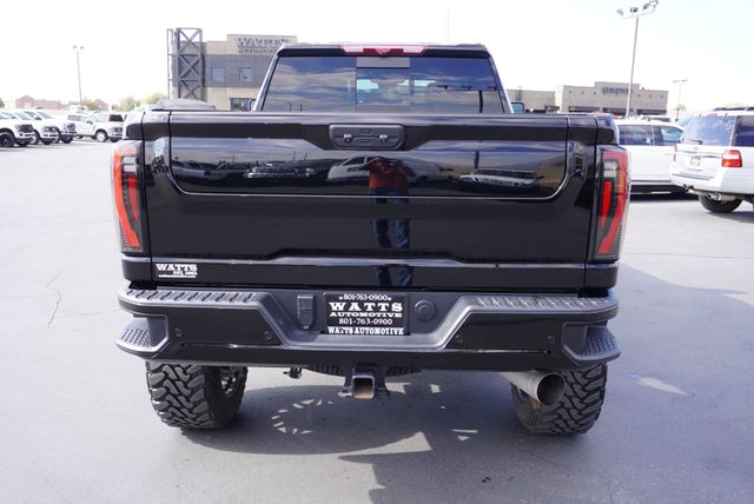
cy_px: 252
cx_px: 377
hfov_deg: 59.4
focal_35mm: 32
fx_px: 660
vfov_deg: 41.8
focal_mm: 21
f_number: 5.6
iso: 100
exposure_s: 1/80
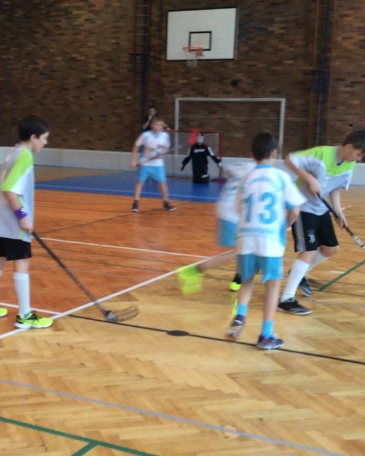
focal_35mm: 60
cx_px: 122
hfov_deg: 25.3
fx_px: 810
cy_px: 242
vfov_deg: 31.4
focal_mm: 3.3
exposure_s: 1/25
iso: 50
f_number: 2.4
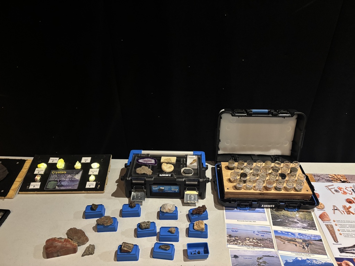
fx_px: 267
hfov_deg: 67.3
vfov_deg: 53.1
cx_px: 178
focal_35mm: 26
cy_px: 133
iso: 640
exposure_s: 1/30
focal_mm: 5.96
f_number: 1.6
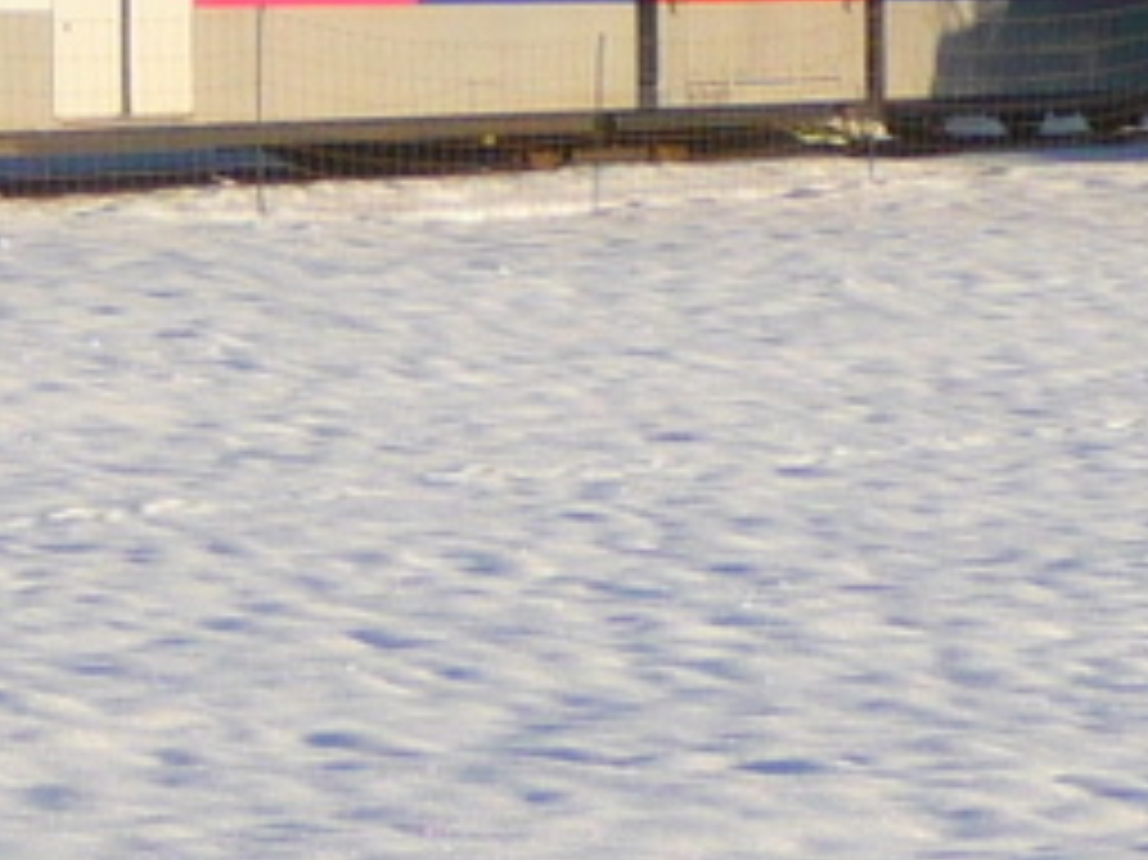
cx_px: 45
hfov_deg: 8.1
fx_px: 8055
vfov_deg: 6.0
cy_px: -572
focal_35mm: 243
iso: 100
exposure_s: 1/800
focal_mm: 10.5
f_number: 4.5
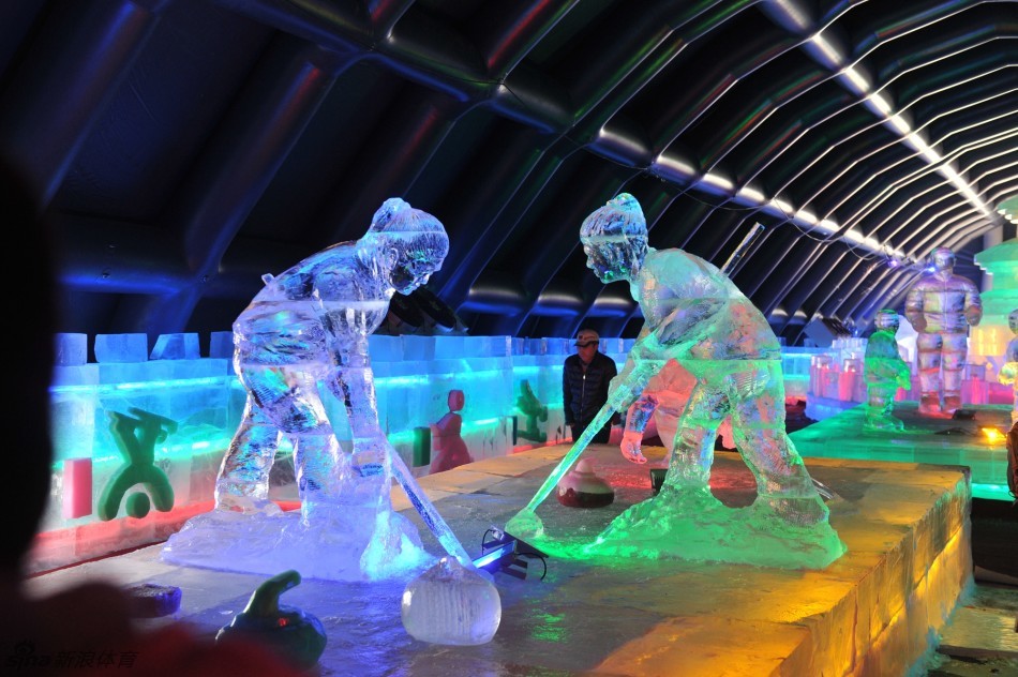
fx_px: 1272
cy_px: 338
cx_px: 509
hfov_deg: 43.6
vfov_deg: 29.8
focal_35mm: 45
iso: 1600
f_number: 4.5
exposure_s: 1/125
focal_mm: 45
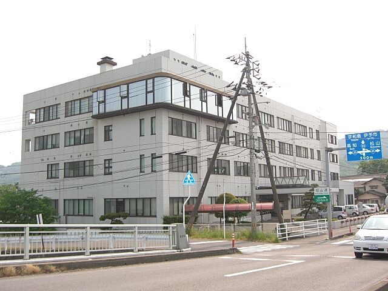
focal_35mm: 38
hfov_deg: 49.0
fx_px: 426
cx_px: 194
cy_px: 146
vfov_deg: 37.7
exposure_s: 1/800
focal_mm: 7.9
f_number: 2.8
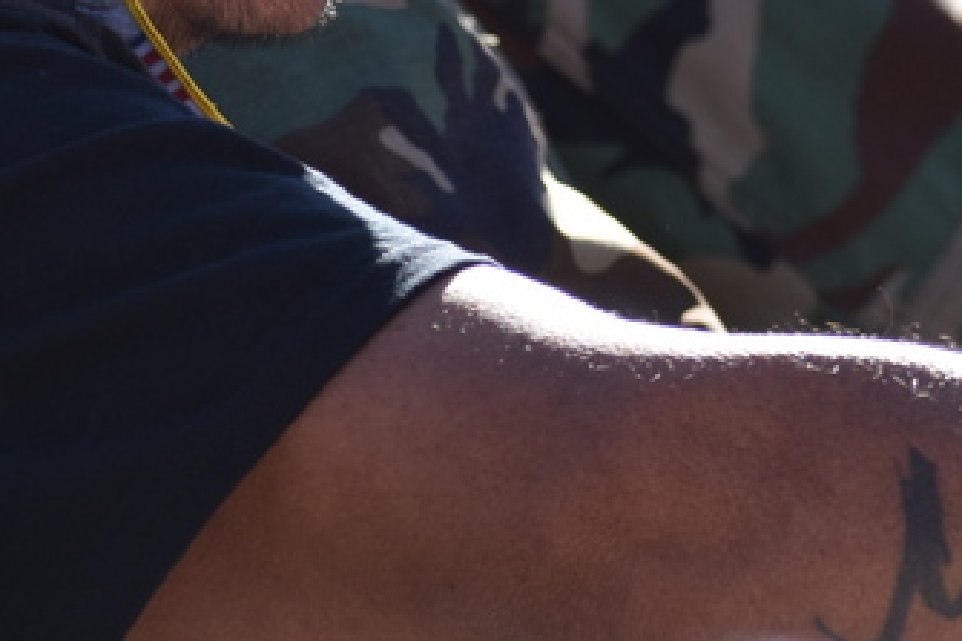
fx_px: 11632
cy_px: -338
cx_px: 939
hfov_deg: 4.7
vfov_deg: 3.1
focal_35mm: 436
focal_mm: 95
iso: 200
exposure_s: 1/500
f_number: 5.6
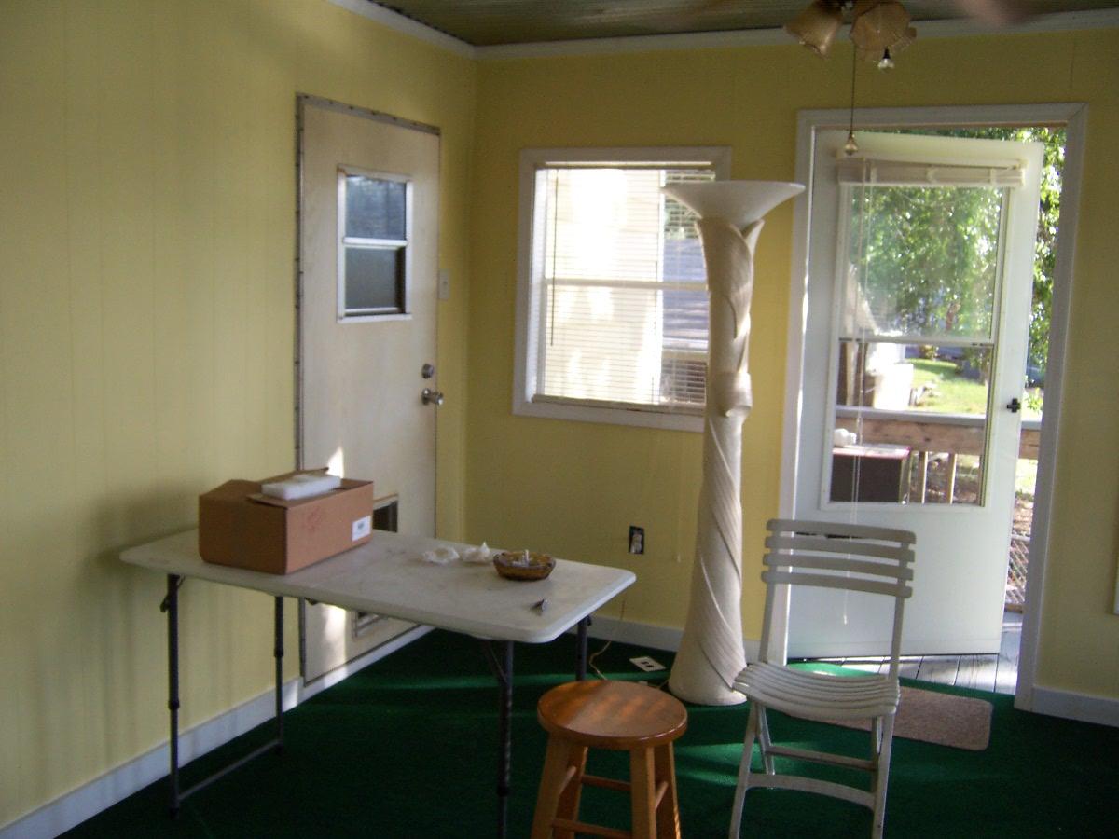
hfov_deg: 55.4
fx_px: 1067
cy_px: 420
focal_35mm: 33
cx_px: 560
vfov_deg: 42.9
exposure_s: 1/90
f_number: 3.4
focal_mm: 5.5
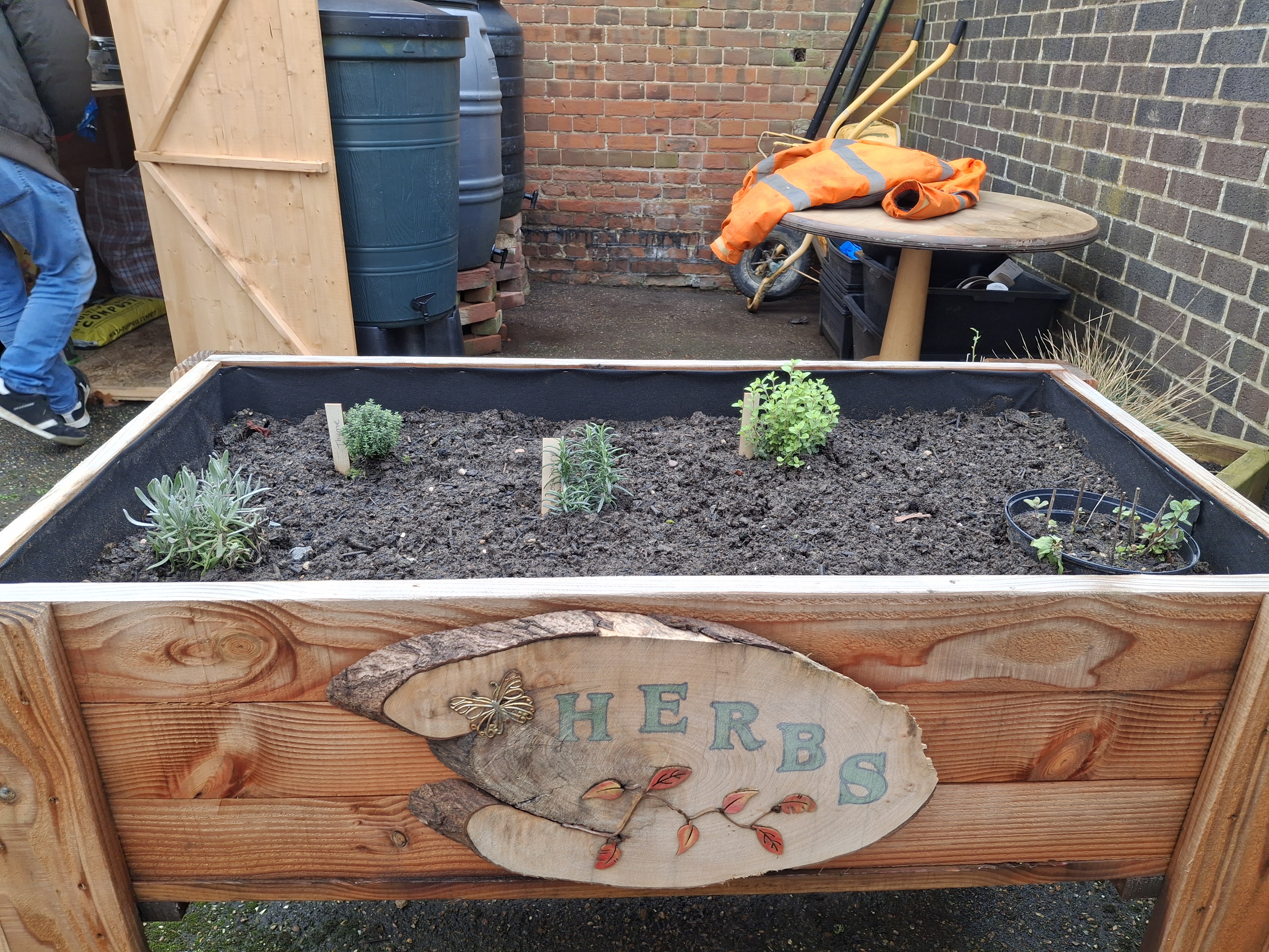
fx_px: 916
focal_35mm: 25
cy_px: 476
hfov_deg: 69.4
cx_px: 634
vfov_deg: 54.9
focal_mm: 4.69
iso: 32
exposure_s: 1/258
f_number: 1.8
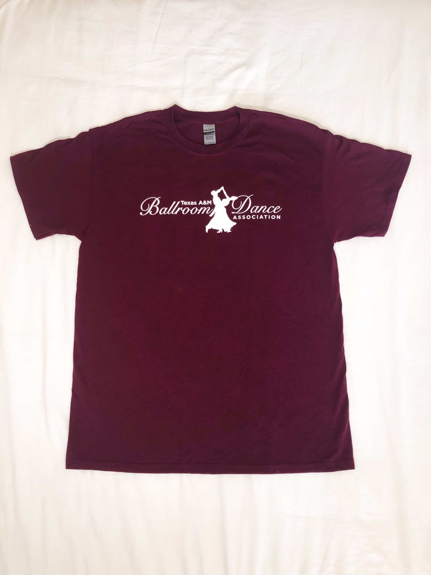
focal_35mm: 28
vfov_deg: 63.4
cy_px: 288
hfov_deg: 49.7
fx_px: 465
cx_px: 216
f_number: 1.8
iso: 20
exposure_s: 1/19
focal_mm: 3.99
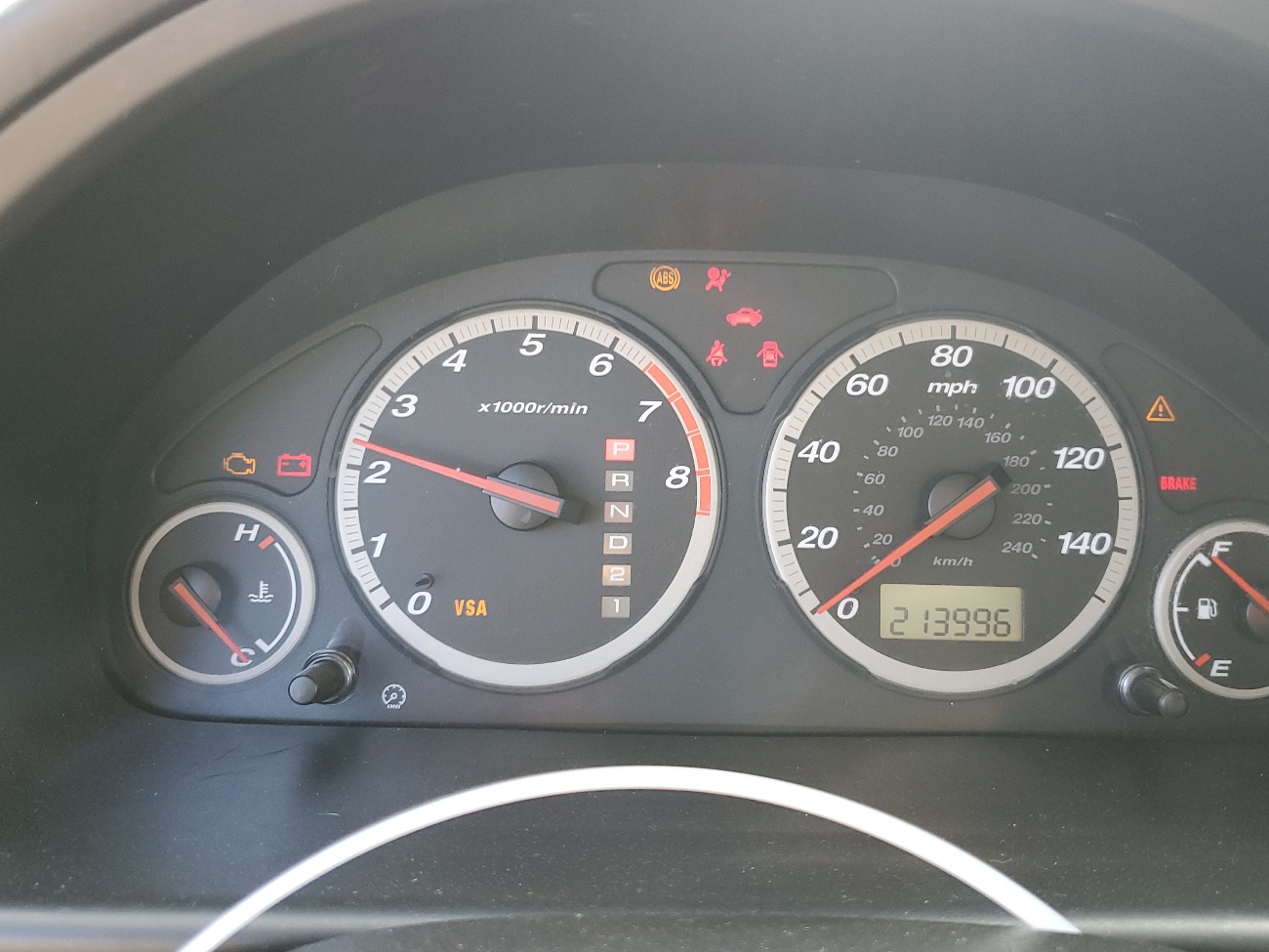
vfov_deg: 44.1
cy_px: 448
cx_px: 732
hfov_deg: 56.6
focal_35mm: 32
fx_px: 1173
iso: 77
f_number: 1.5
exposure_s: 1/120
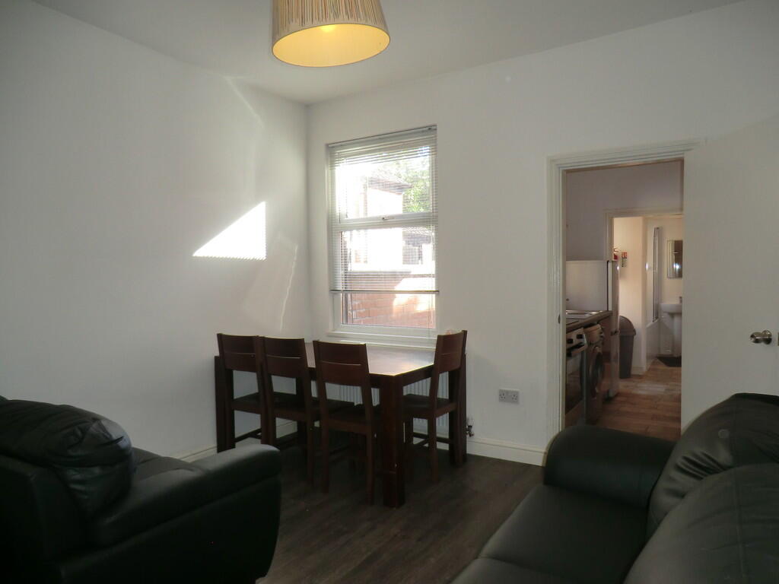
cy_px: 292
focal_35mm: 24
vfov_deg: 56.8
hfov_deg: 71.6
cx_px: 390
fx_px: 540
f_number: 3.2
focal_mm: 4.3
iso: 100
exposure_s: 1/60
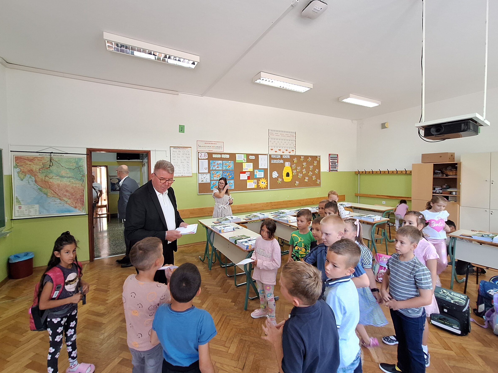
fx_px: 201
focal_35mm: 14
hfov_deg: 102.0
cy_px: 181
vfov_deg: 85.7
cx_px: 240
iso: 160
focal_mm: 1.74
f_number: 2.2
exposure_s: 1/50
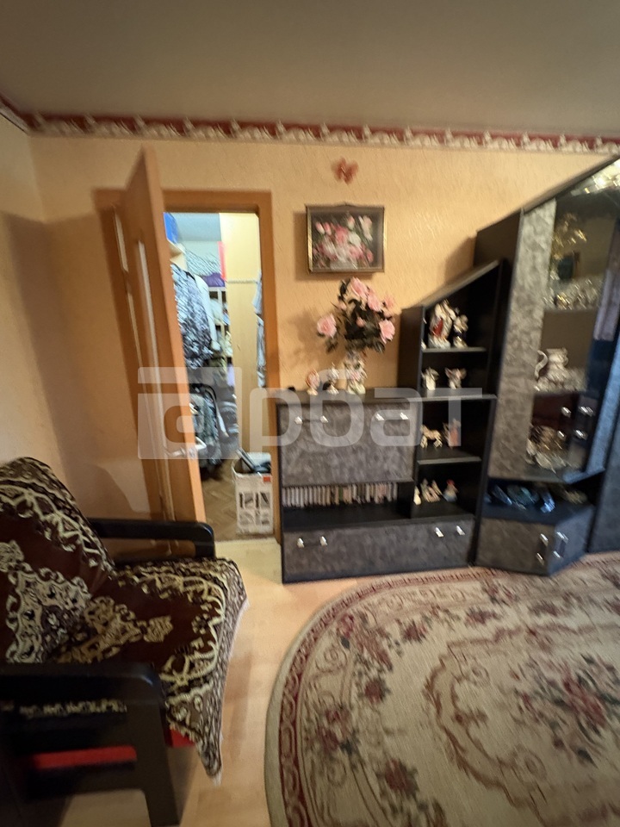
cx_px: 310
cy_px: 414
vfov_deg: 102.1
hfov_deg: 85.7
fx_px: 334
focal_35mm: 14
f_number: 2.2
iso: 800
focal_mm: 2.22
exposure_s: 1/25
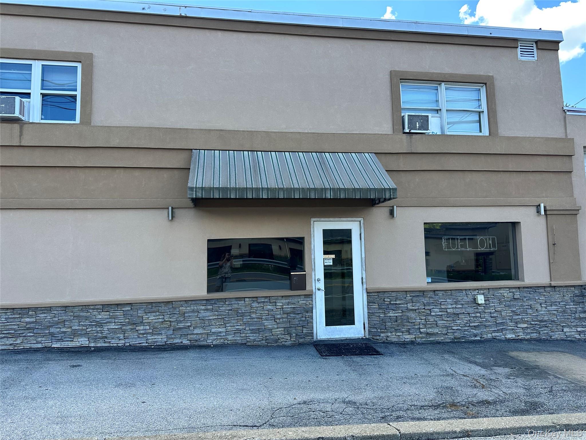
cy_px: 220
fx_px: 406
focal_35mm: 24
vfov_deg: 56.8
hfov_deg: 71.6
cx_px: 293
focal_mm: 6.86
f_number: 1.78
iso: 80
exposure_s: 1/843
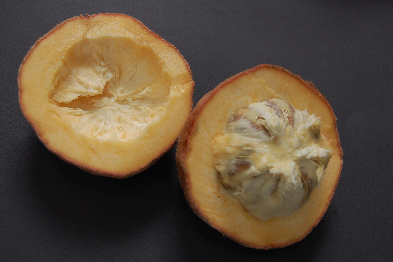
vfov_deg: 31.2
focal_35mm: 43
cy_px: 131
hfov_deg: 45.4
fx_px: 469
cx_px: 195
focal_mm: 28
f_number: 8
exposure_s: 1/60
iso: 200
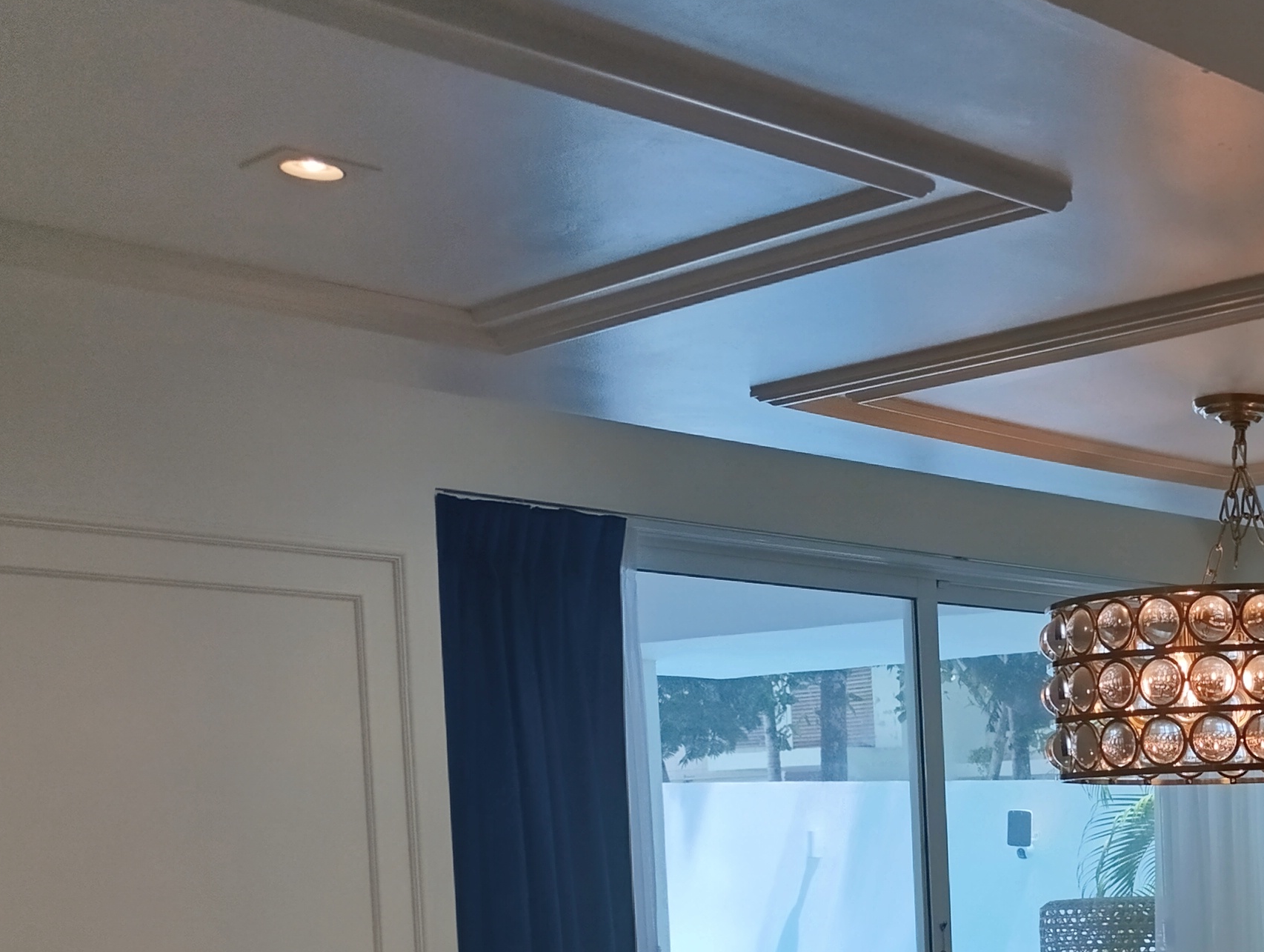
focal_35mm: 55
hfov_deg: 30.9
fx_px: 2011
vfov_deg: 24.8
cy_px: 1047
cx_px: 1406
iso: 200
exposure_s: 1/100
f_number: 1.6
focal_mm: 6.14
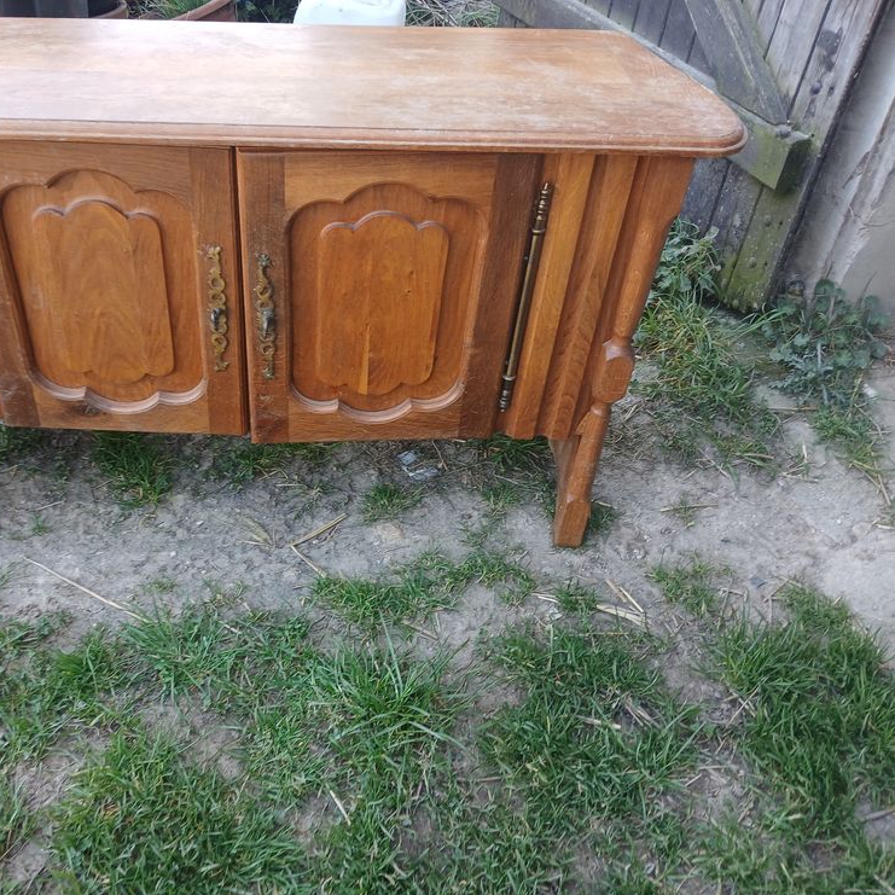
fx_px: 907
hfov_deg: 51.8
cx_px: 318
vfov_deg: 52.5
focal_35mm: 31
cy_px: 452
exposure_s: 1/50
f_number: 1.8
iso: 40
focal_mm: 3.98
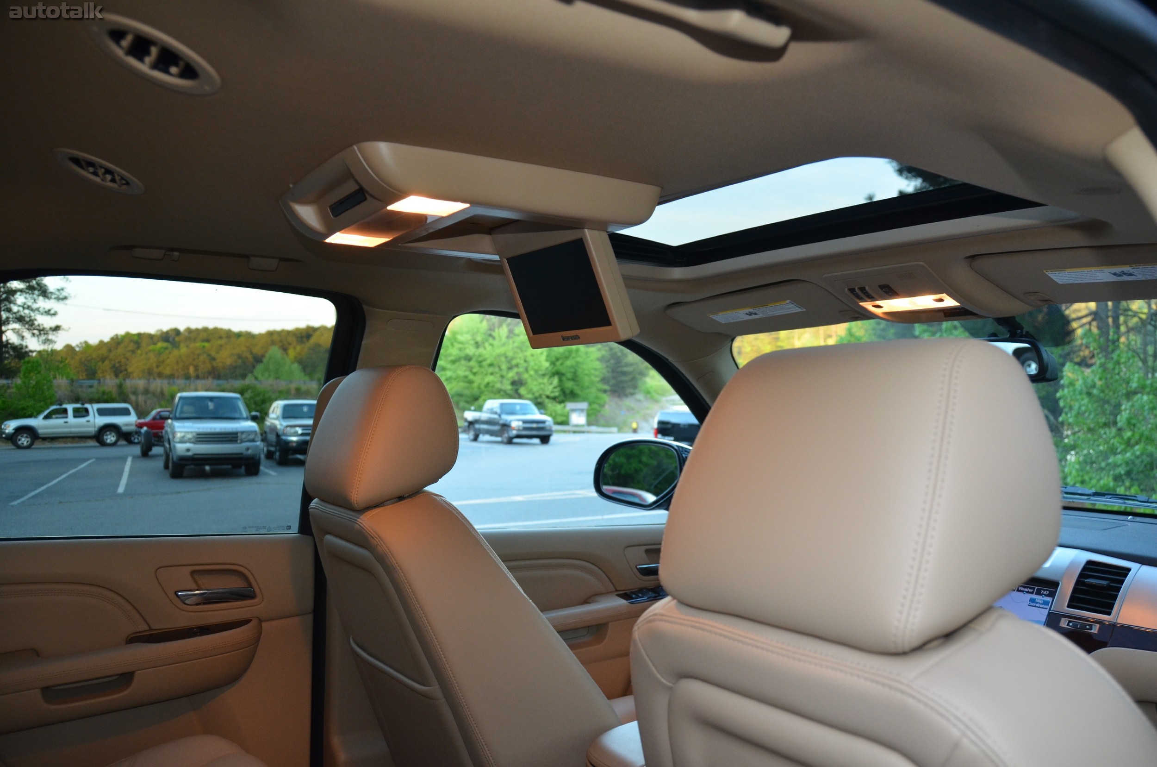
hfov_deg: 62.0
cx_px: 578
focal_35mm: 30
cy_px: 384
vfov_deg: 43.4
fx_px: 962
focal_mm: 20
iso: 800
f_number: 3.5
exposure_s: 1/80
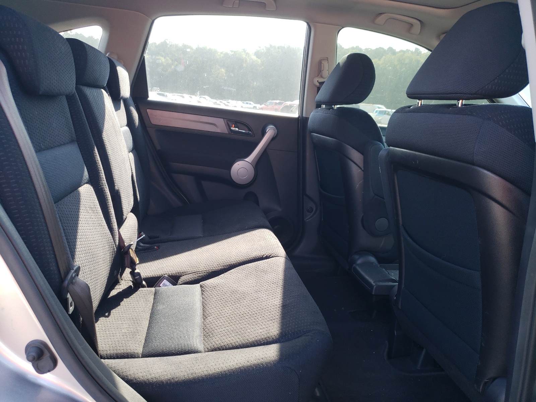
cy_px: 201
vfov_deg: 53.1
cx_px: 268
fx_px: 403
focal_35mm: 26
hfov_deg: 67.3
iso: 50
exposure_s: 1/114
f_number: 1.5
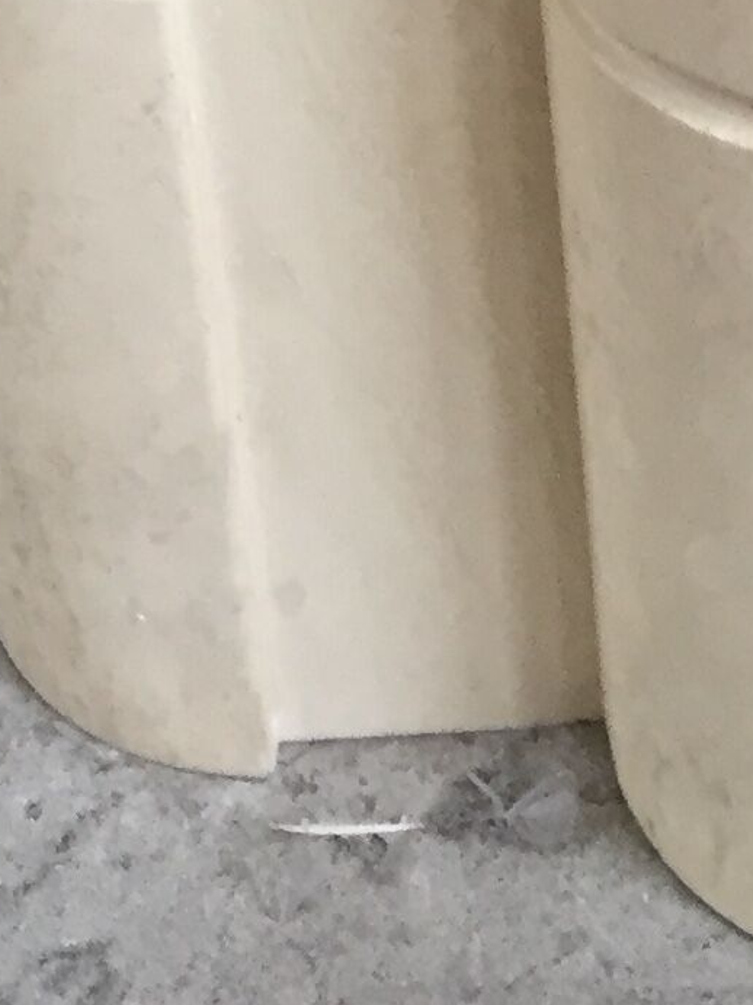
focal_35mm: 137
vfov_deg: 12.0
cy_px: -1297
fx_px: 3975
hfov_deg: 10.8
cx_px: 618
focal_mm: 4.15
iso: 50
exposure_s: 1/33
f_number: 2.2
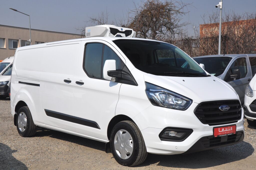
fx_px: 341
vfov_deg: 28.0
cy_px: 85
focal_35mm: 48
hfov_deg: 41.2
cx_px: 128
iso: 400
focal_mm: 32
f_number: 11
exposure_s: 1/500
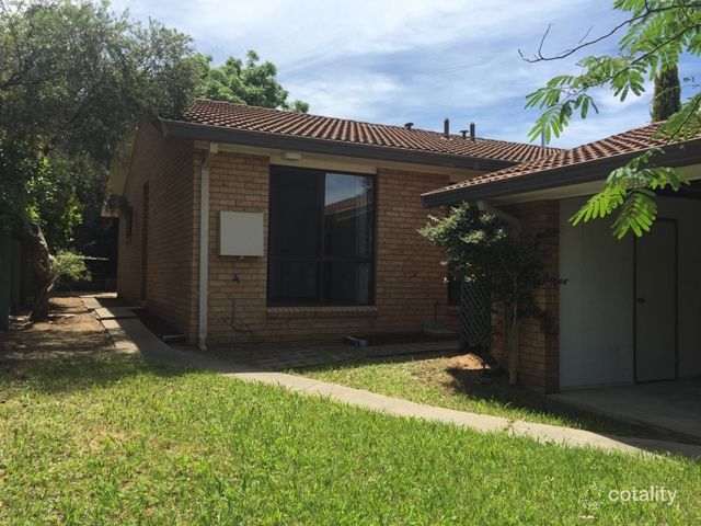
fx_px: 587
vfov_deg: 48.2
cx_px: 350
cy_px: 263
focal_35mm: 29
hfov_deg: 61.7
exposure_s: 1/1522
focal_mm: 4.15
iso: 32
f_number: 2.2
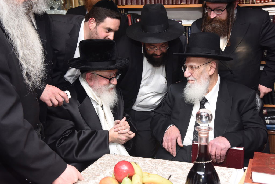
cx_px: 138
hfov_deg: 39.6
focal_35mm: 50
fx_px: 382
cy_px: 92
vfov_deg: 27.0
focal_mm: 50
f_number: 6.3
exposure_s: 1/125
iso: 1250
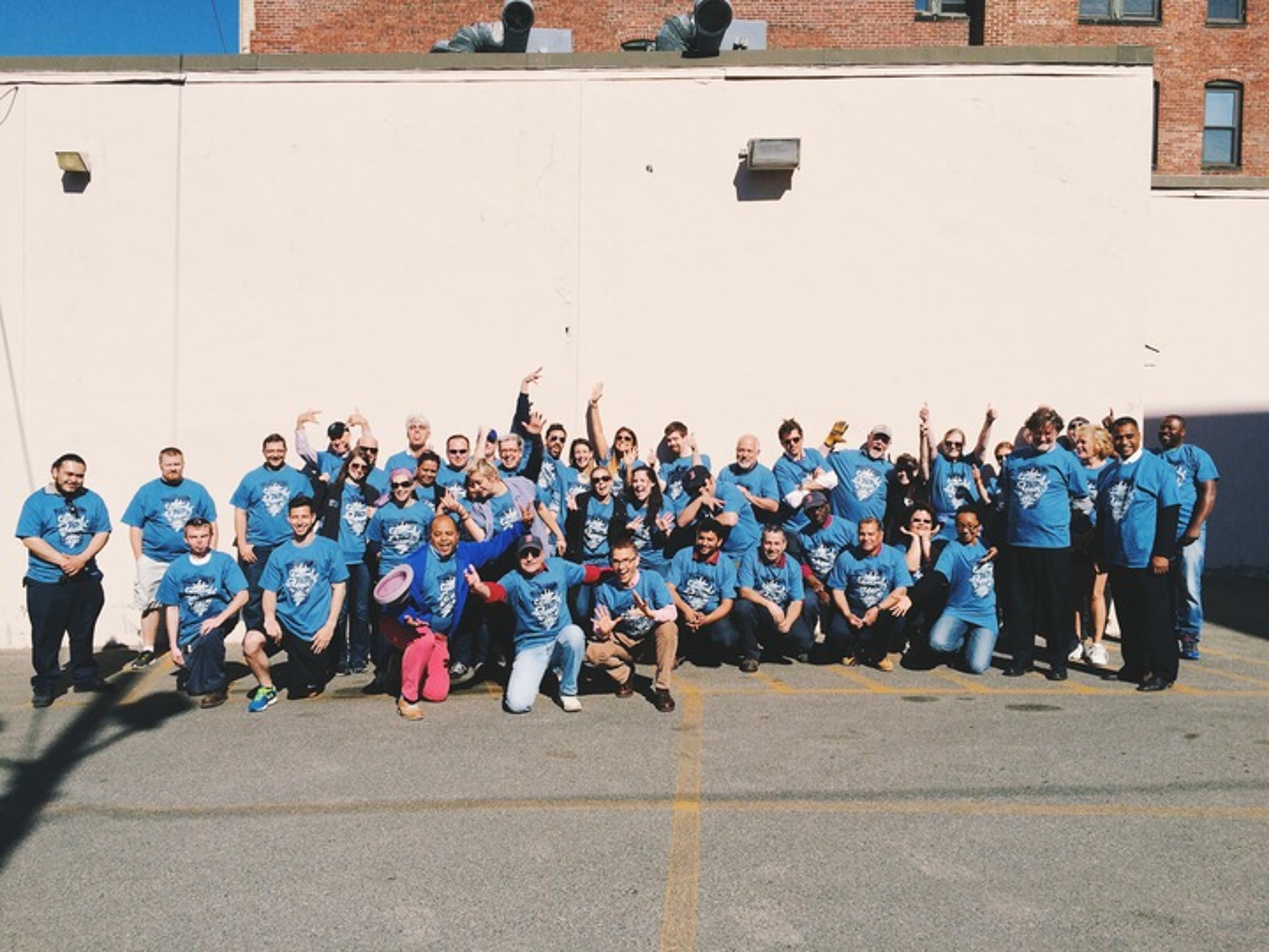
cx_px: 634
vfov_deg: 48.2
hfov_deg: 61.7
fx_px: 1063
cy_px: 476
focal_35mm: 29
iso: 32
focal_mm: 4.15
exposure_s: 1/3425
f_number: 2.2
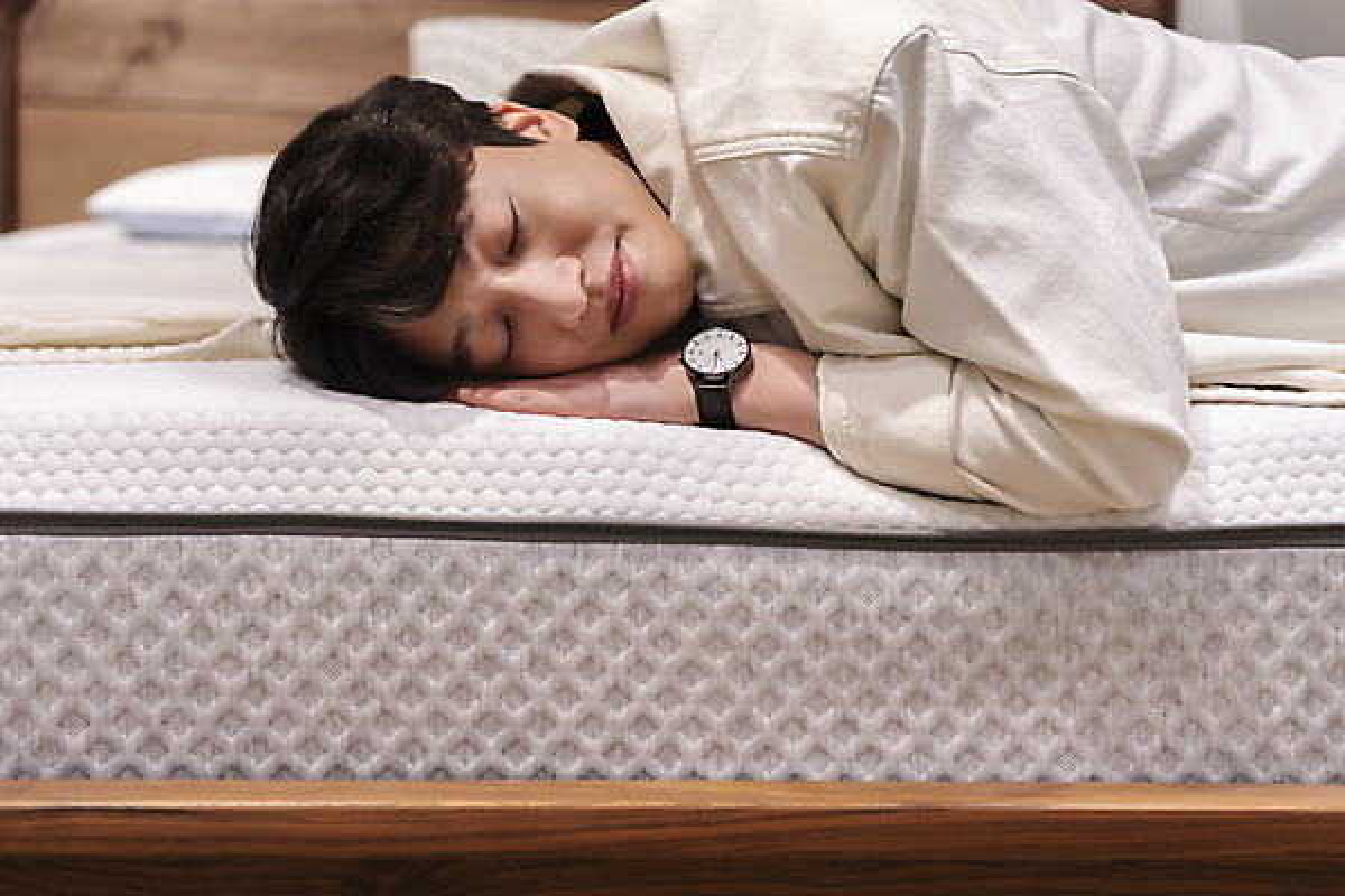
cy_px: 448
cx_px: 672
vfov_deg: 27.0
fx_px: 1868
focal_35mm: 50
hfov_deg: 39.6
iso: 640
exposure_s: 1/100
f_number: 2.8
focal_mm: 50
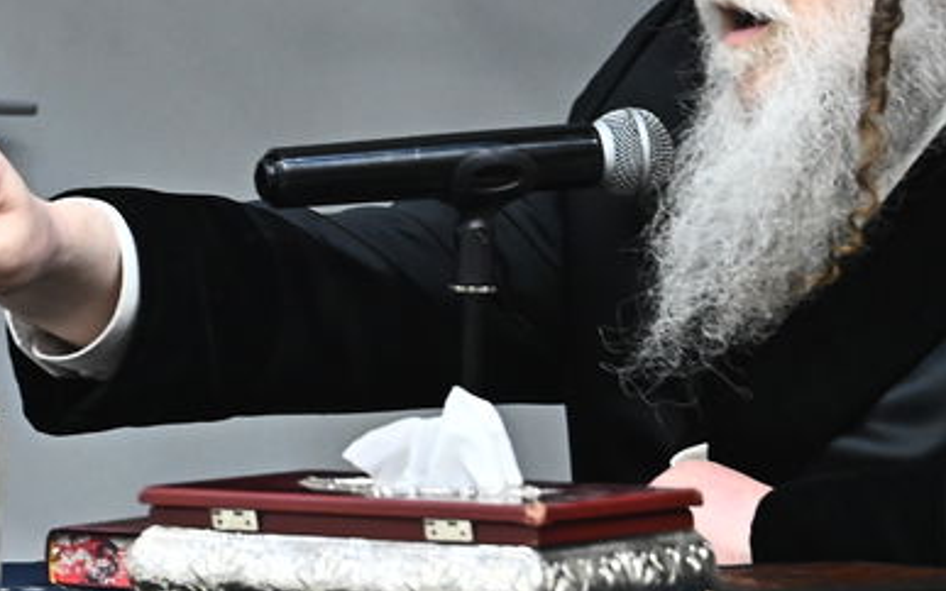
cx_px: 587
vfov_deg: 1.8
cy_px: -42
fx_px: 19030
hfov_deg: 2.8
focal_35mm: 738
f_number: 8
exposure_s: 1/200
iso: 3200
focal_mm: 200
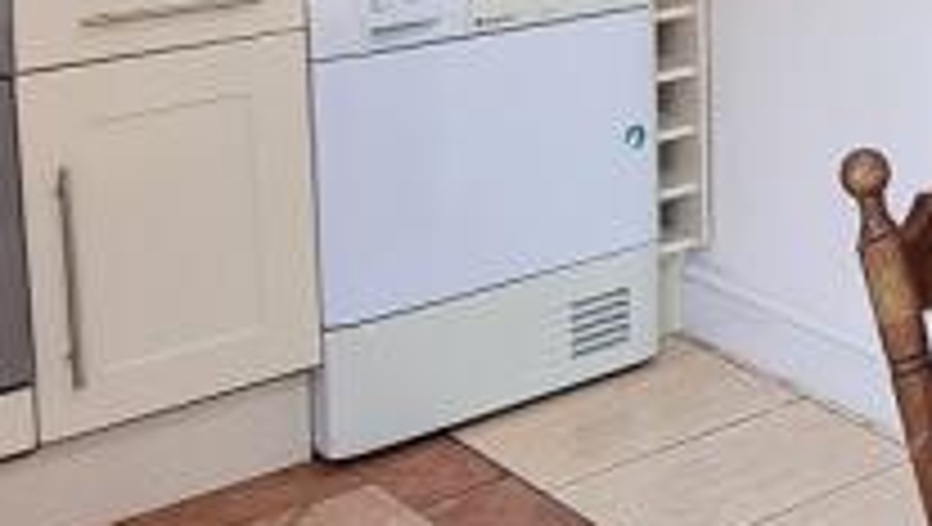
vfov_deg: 15.9
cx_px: 1369
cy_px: -252
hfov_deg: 24.2
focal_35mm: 70
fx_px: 1732
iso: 50
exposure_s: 1/60
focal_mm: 2.2
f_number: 2.2
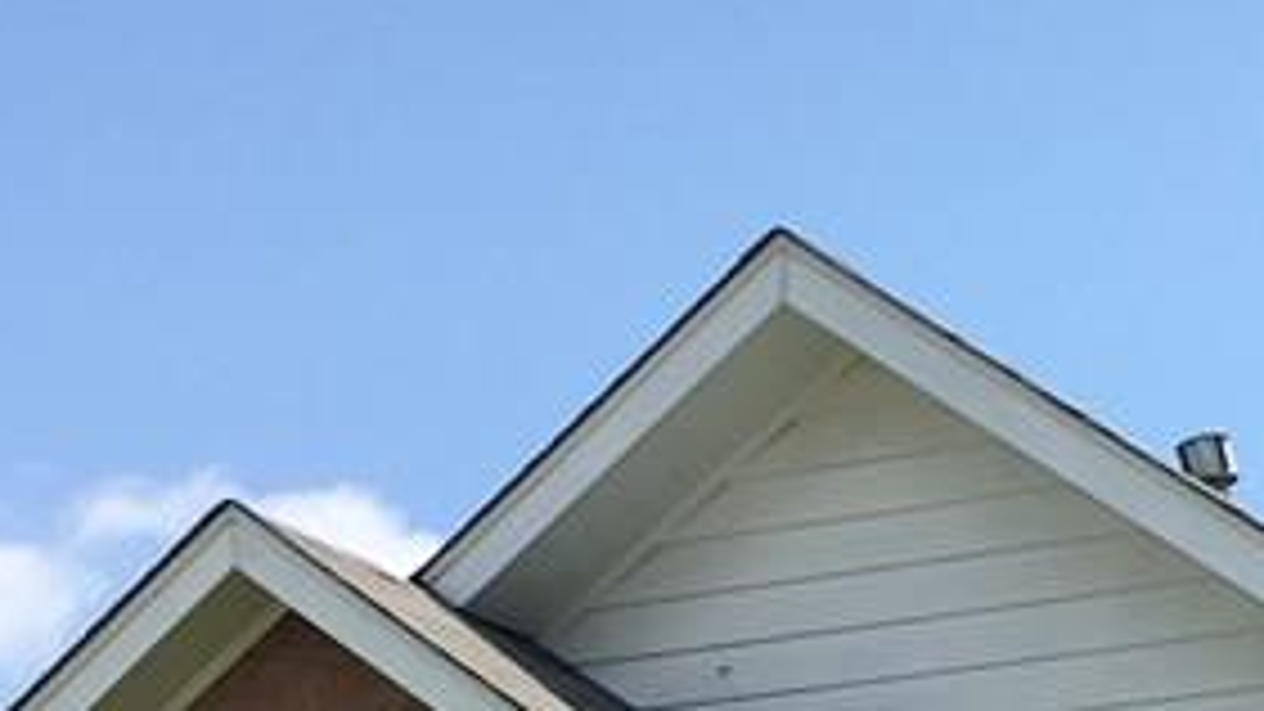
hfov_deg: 17.8
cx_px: 1489
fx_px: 3854
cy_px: 1580
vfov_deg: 9.6
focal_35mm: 115
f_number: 2.2
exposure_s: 1/1425
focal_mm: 4.15
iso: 25
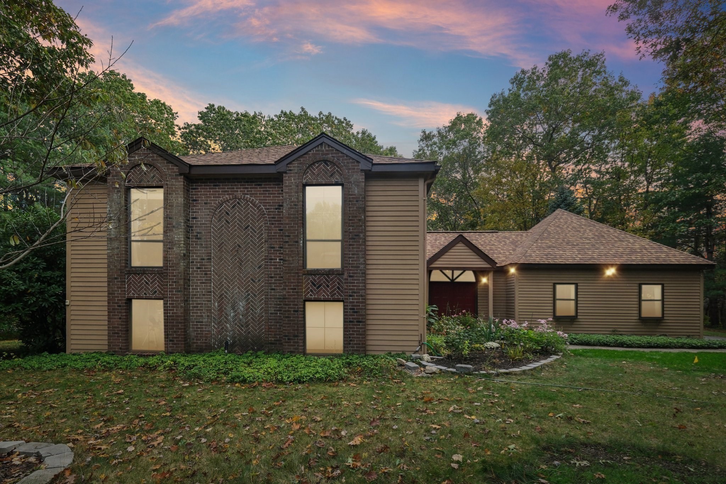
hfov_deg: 100.4
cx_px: 363
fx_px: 302
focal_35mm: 15
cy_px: 242
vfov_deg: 77.3
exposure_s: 1/210
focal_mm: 10
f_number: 5.6
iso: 320
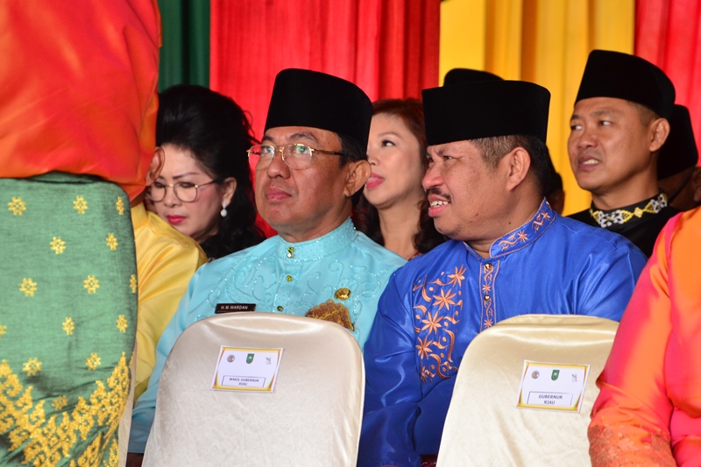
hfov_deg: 14.0
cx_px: 350
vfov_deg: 9.3
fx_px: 2862
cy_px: 234
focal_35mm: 147
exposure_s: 1/200
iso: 500
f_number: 5.6
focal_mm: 98
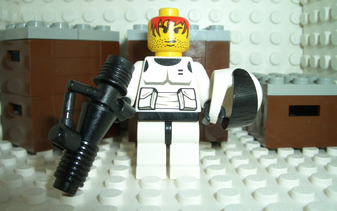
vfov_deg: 33.5
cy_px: 91
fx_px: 349
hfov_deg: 51.5
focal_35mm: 38
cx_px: 165
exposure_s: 1/60
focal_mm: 5.8
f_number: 4.3
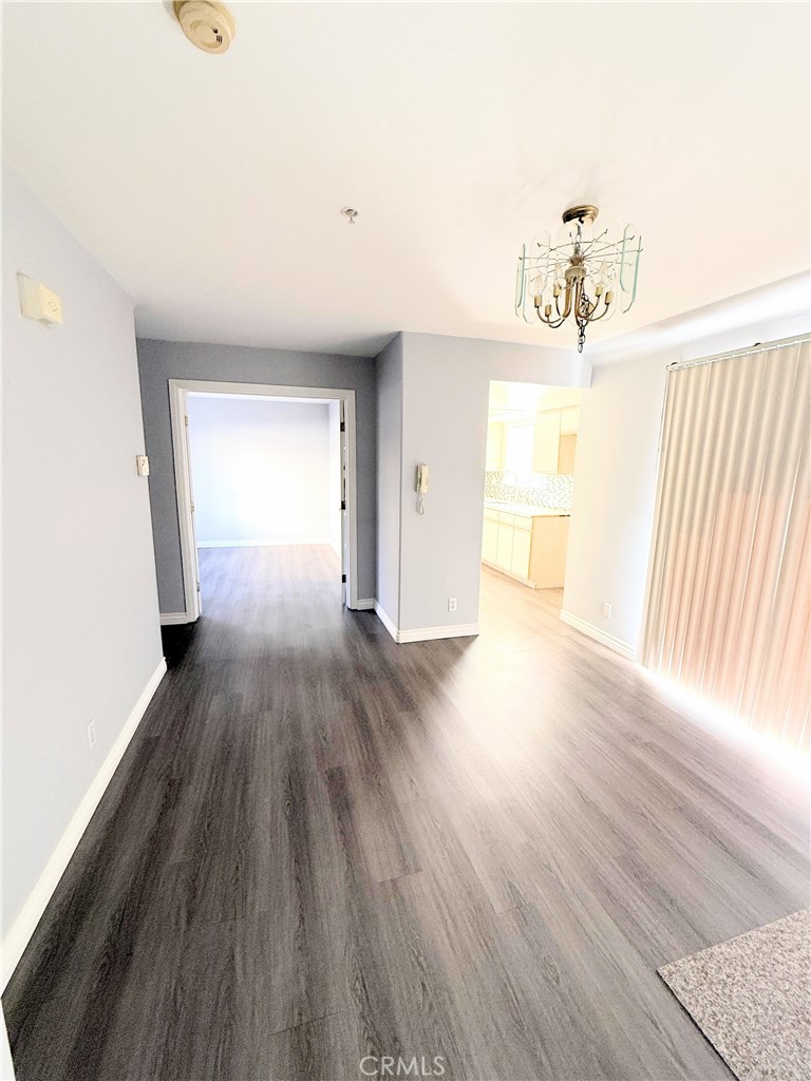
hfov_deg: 85.7
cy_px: 540
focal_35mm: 14
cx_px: 406
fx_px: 437
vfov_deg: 102.1
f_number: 2.2
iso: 320
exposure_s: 1/99
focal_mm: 2.22
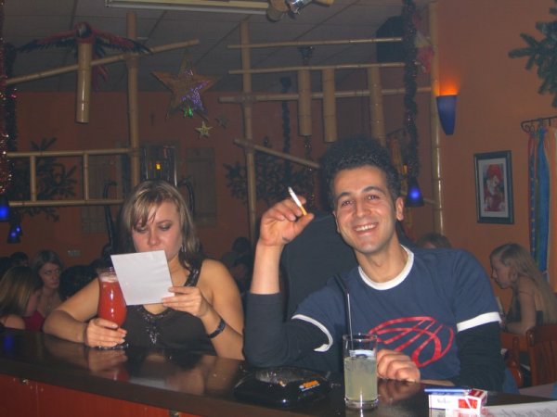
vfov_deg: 31.5
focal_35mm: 46
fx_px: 740
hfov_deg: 41.2
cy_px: 208
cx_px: 278
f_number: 3.1
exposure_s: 1/60
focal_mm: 9.5
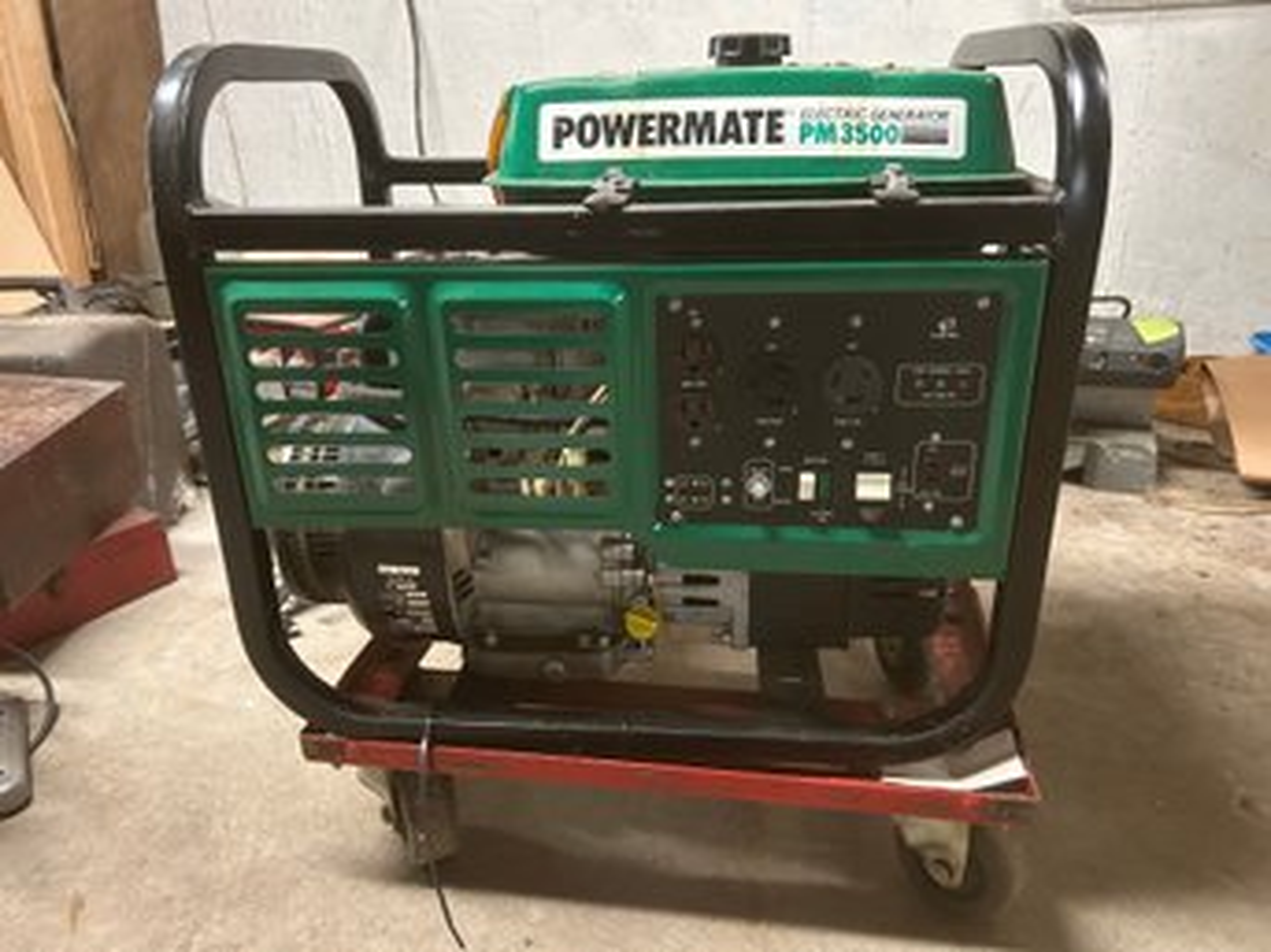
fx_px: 954
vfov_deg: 53.0
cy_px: 476
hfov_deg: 67.3
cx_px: 636
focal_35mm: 26
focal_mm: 5.7
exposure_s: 1/40
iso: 640
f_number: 1.5
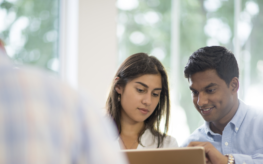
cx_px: 146
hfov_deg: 16.8
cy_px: 118
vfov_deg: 10.5
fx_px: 889
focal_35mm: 124
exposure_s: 1/400
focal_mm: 85
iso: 125
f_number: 1.4
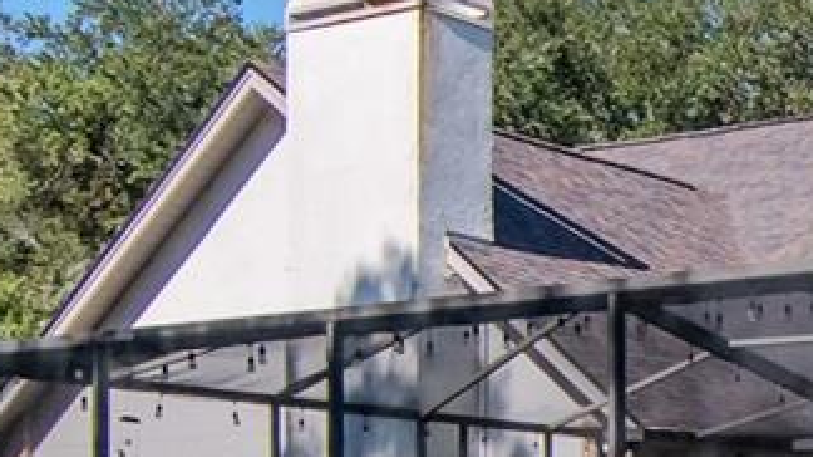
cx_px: 1207
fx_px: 1924
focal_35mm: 89
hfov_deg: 20.5
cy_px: 535
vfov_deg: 13.2
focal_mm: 11.5
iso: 1000
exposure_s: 1/1000
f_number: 10
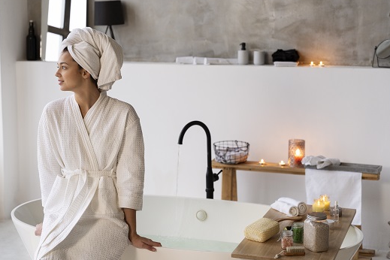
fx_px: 736
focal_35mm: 68
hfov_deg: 29.7
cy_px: 116
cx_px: 170
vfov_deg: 20.0
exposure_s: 1/80
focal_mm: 58.8
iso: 500
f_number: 2.8
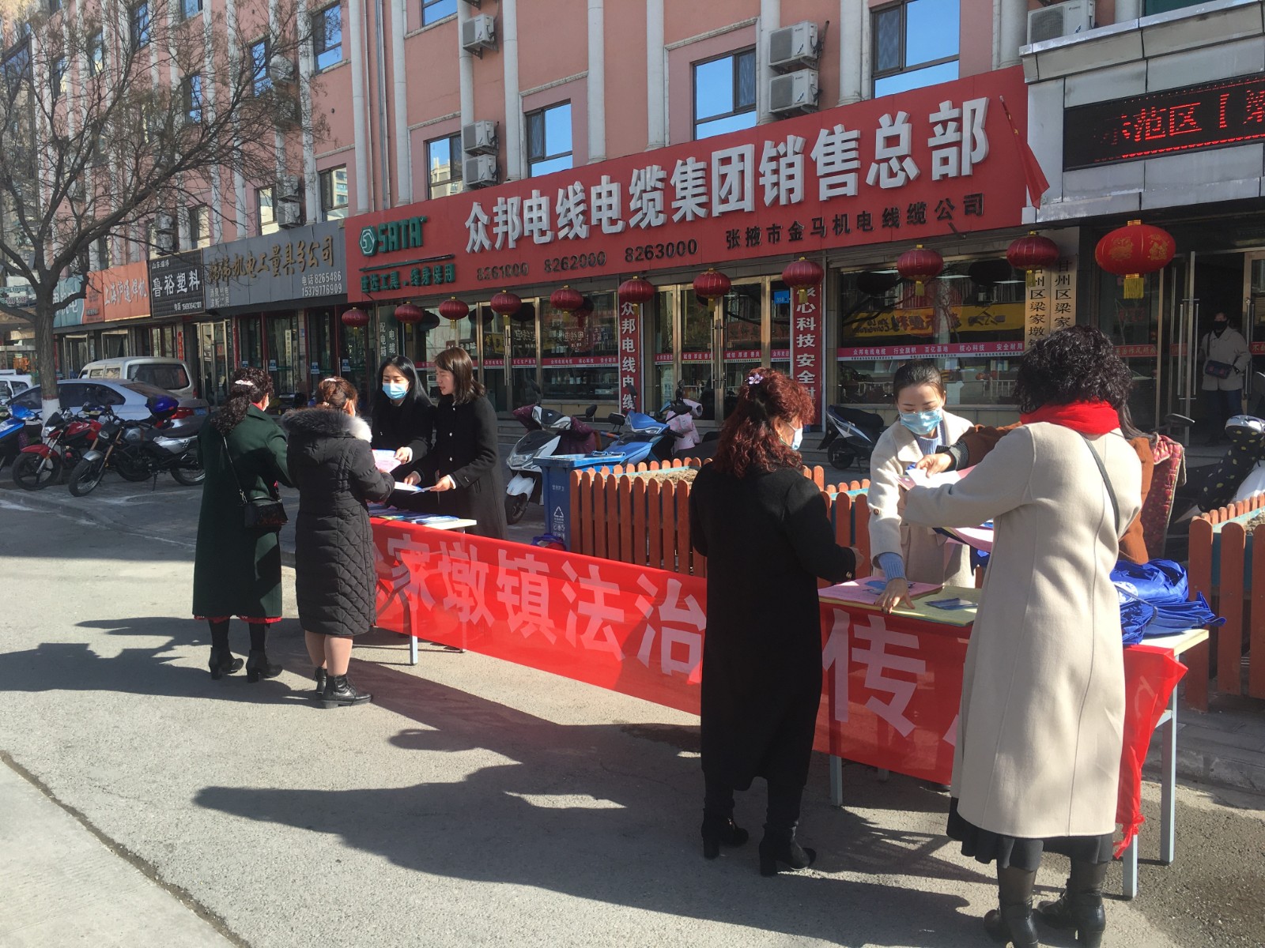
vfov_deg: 48.2
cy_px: 474
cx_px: 632
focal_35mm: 29
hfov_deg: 61.7
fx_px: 1060
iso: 25
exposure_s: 1/596
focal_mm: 4.15
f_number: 2.2
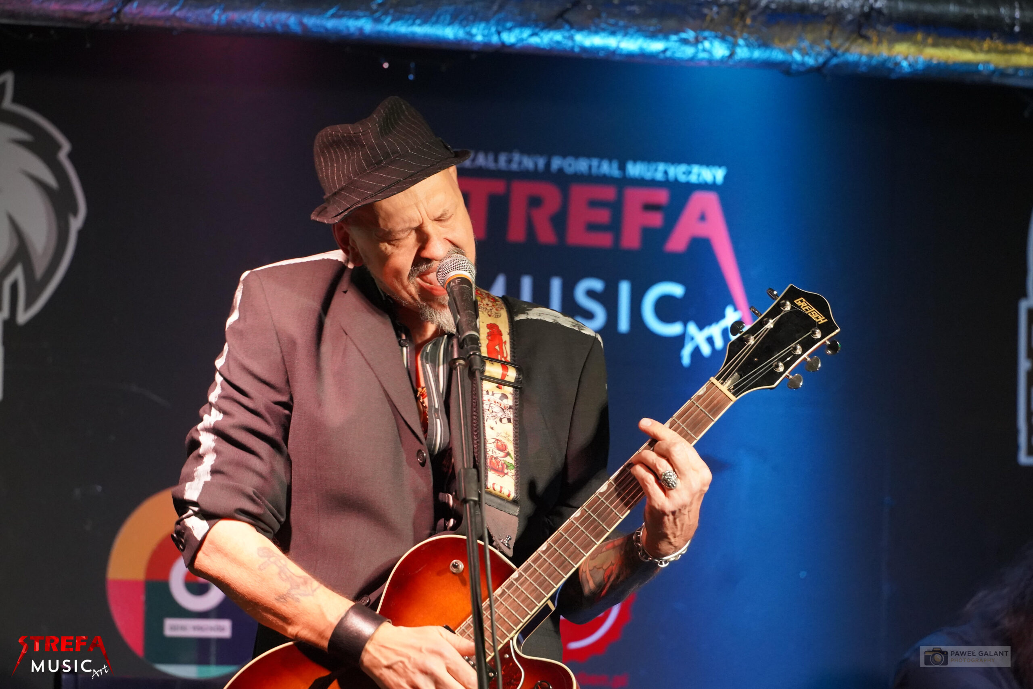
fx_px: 5165
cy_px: 344
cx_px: 516
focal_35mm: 180
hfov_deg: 11.4
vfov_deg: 7.6
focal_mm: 180
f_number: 4
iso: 8000
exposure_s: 1/200
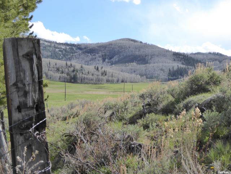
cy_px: 87
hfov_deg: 36.2
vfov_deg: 27.5
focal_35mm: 53
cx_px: 116
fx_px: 354
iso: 200
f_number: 4.1
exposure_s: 1/640
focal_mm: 9
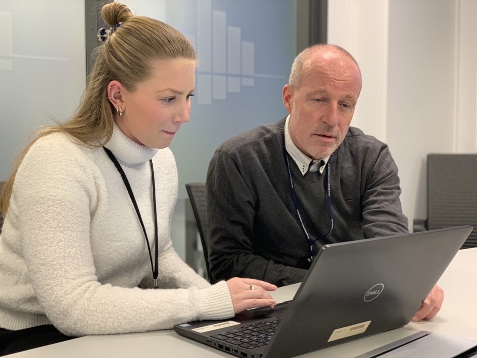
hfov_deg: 36.8
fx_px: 717
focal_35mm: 52
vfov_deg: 28.0
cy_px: 179
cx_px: 238
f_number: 2.4
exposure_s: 1/60
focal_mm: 6
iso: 200
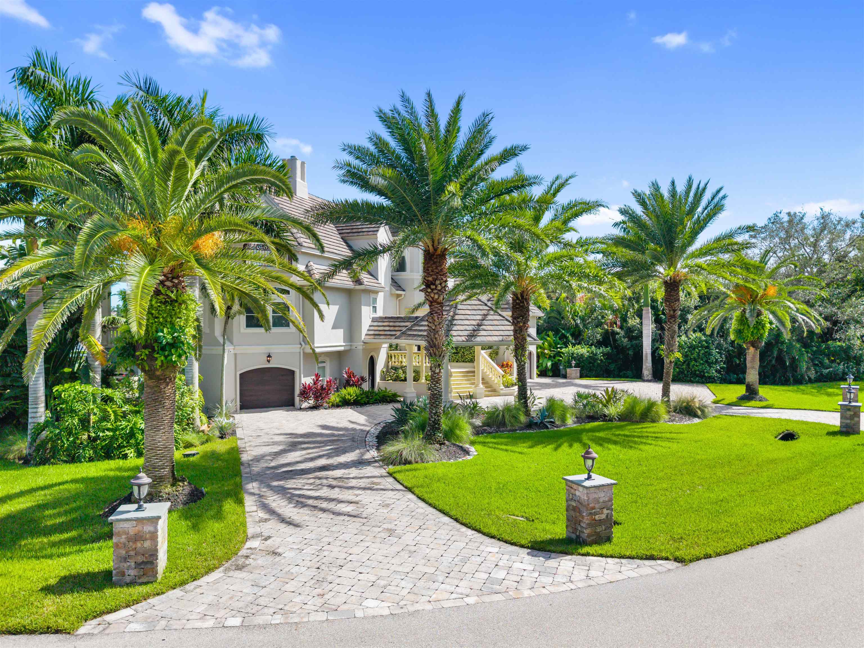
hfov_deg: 71.6
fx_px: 599
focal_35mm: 24
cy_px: 324
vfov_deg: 56.8
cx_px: 432
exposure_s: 1/400
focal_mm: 8.67
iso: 100
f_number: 1.8
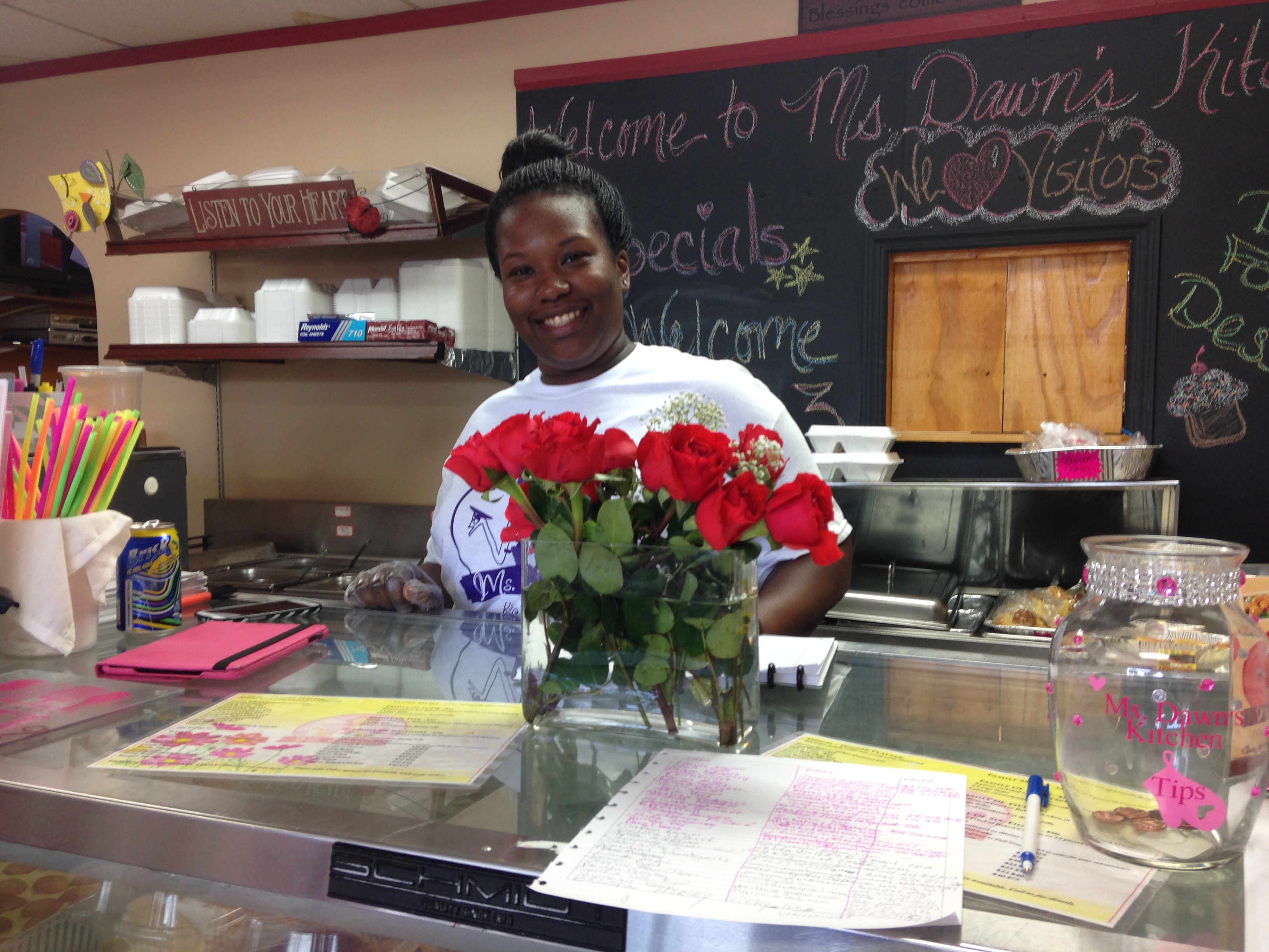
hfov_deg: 55.4
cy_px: 476
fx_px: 1210
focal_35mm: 33
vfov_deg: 42.9
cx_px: 634
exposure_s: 1/30
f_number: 2.4
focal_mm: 4.12
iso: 50
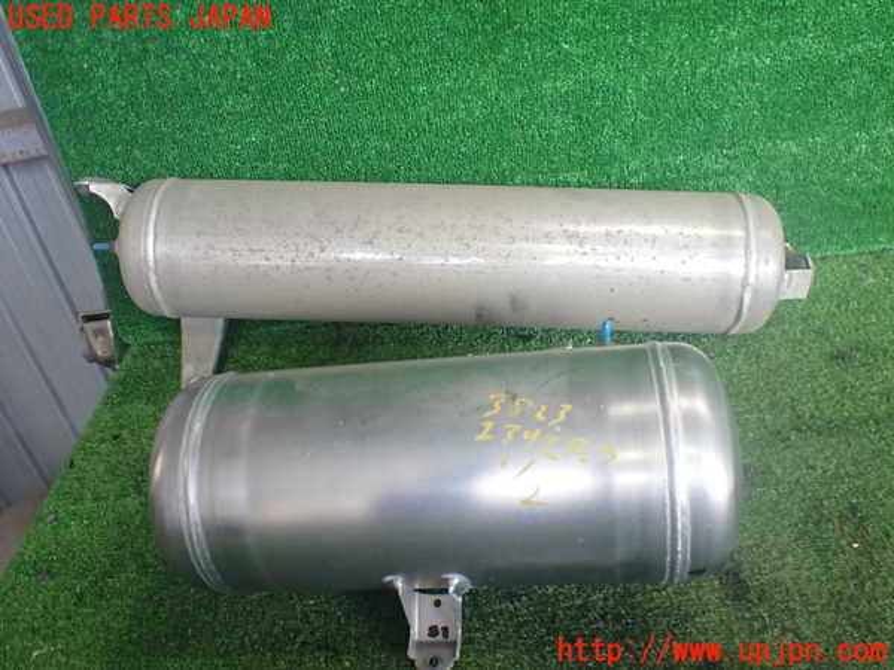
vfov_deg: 46.8
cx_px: 447
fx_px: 775
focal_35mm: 30
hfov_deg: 60.0
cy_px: 335
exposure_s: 1/125
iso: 400
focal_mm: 5.4
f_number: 2.3
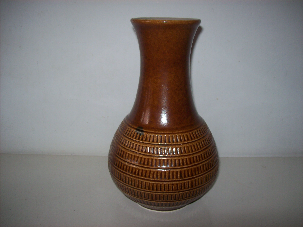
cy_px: 114
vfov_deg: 39.6
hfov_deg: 51.4
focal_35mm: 36
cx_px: 152
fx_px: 315
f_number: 2.7
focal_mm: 6
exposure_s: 1/64
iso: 80
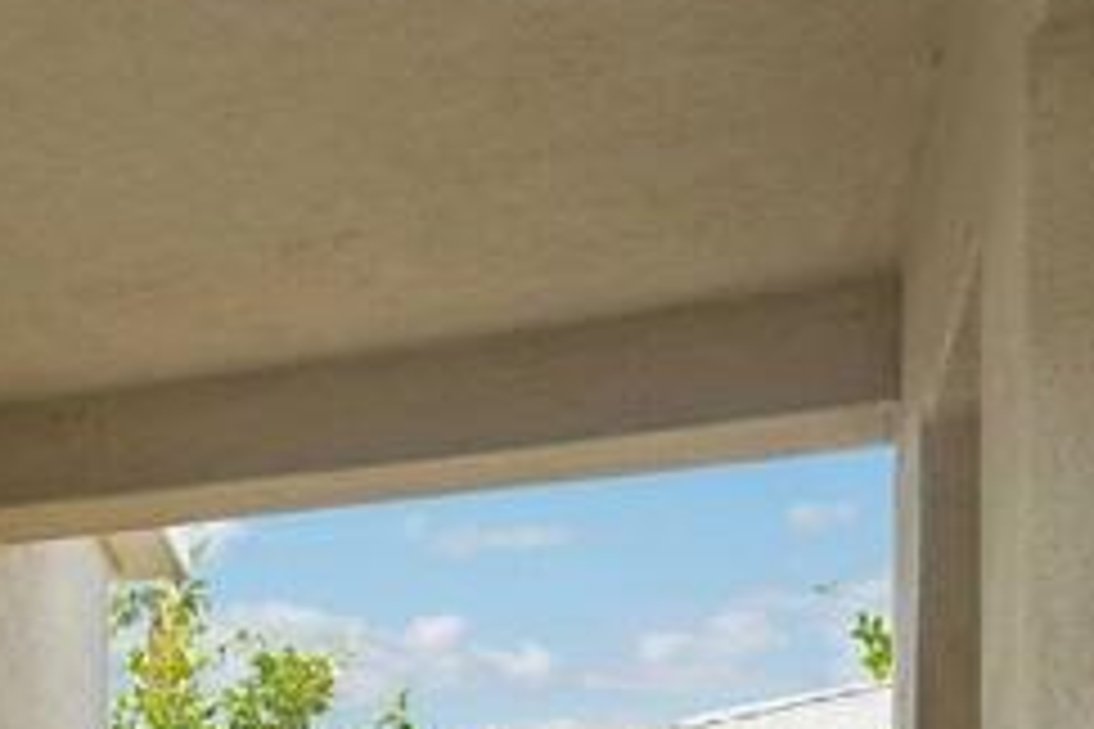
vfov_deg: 20.3
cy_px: 1037
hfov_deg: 31.2
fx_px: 1793
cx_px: -27
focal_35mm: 59
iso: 160
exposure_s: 1/30
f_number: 8
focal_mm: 14
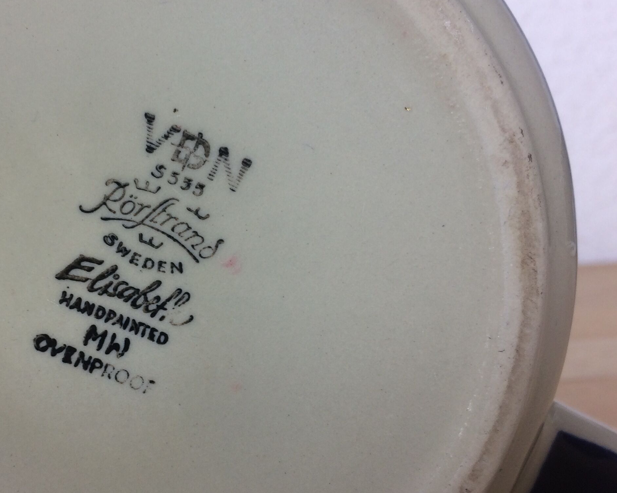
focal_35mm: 49
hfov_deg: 37.5
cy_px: 282
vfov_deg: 30.8
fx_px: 895
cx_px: 189
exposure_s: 1/50
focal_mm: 4.15
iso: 40
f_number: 2.2
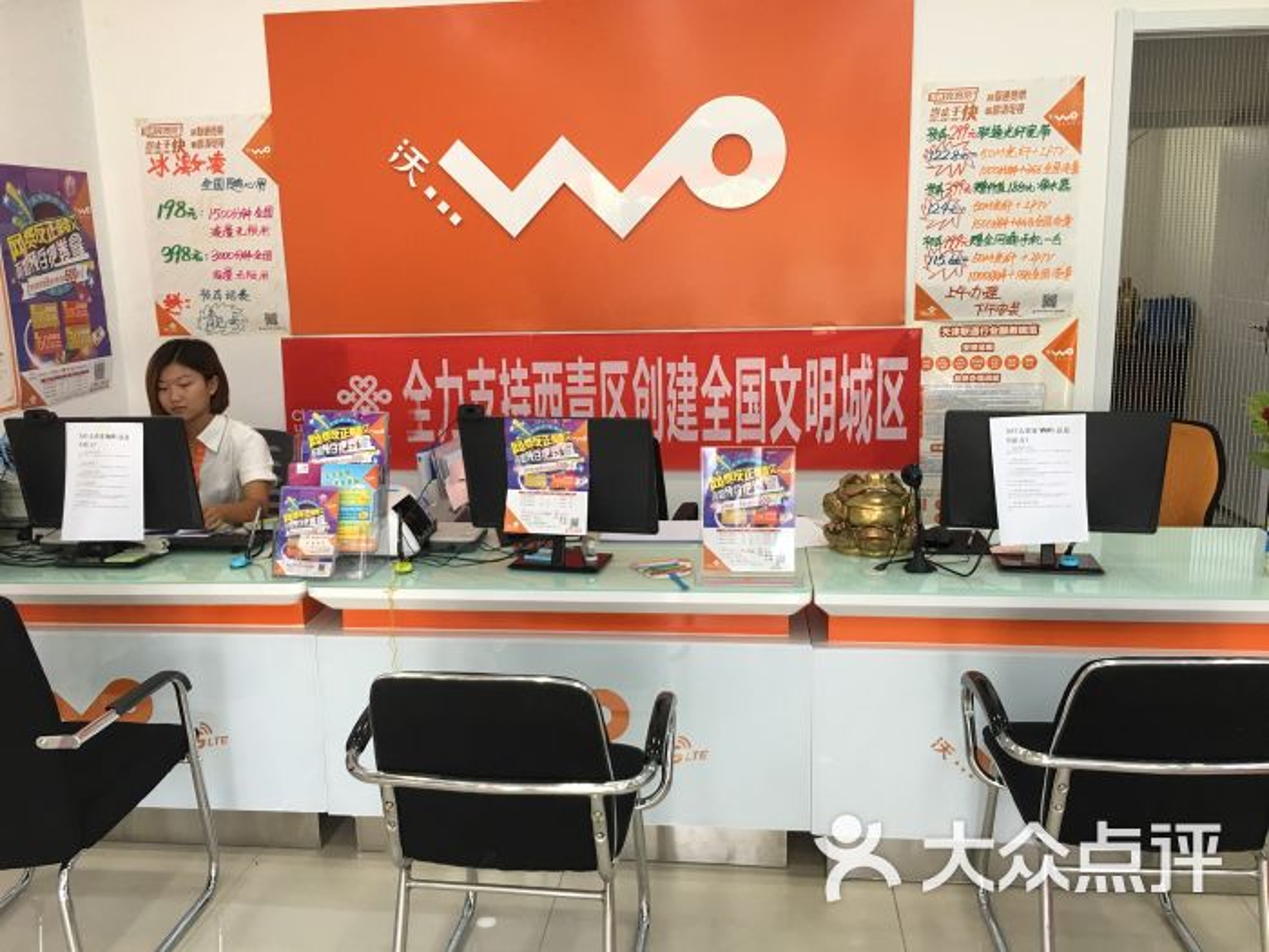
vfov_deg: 48.2
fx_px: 1063
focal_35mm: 29
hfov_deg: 61.7
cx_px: 634
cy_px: 476
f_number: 2.2
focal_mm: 4.15
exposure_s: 1/33
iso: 40
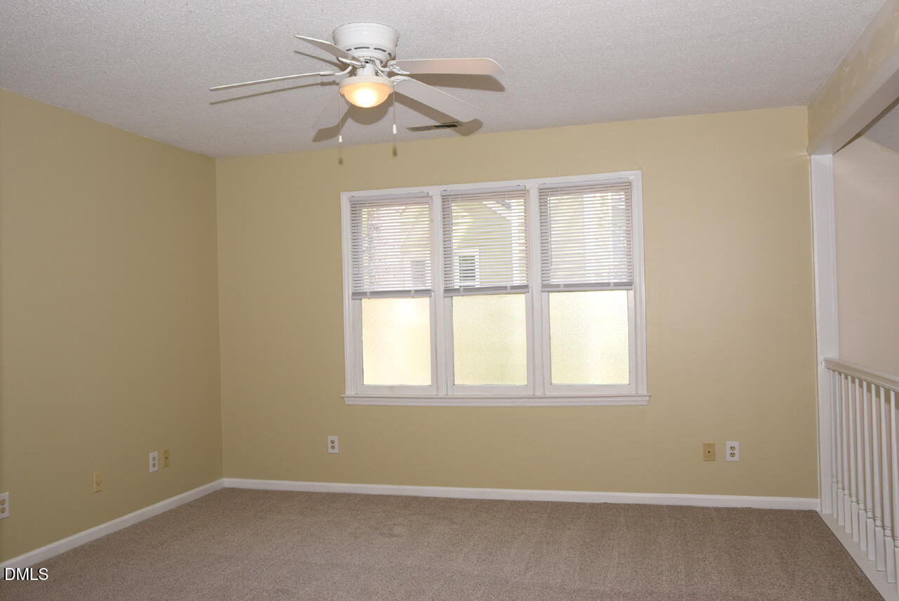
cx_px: 450
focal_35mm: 33
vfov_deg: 40.0
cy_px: 300
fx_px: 825
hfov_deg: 57.2
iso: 360
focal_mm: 22
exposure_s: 1/125
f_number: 5.6
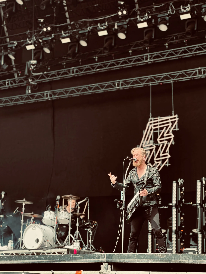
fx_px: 611
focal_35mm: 77
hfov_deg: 19.1
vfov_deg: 25.3
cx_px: 103
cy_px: 137
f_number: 2.8
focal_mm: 9
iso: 25
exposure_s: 1/180
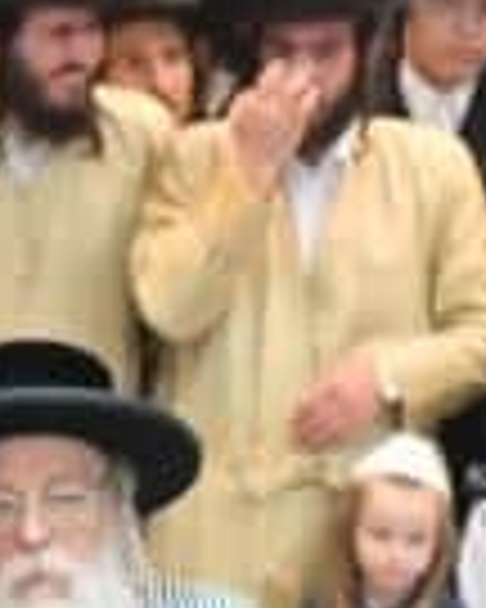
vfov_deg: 2.1
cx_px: 1130
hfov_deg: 1.7
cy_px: 946
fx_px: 16236
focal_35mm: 903
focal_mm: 85
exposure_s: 1/160
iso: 500
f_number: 4
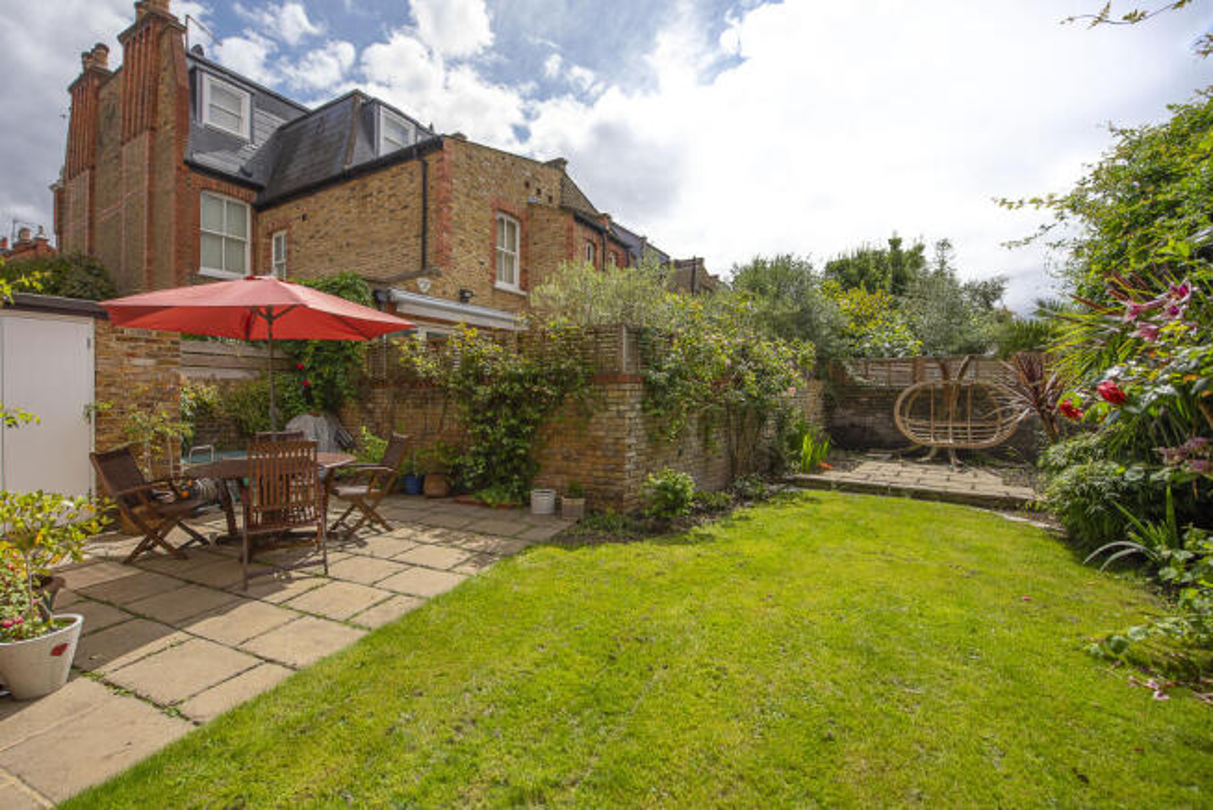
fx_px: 472
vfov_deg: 81.3
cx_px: 606
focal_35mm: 14
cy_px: 405
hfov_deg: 104.2
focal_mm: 14
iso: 250
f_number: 5.6
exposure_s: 1/1000
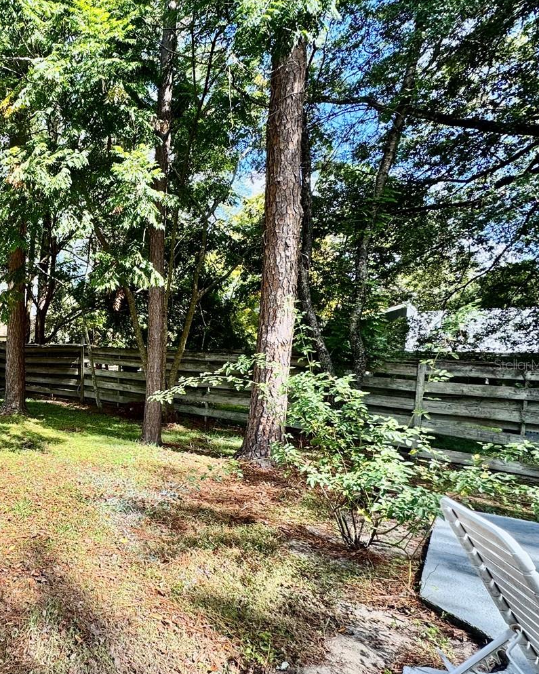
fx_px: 439
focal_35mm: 22
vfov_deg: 74.9
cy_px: 364
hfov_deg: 52.1
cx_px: 16
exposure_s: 1/397
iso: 40
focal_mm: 2.22
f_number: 2.2
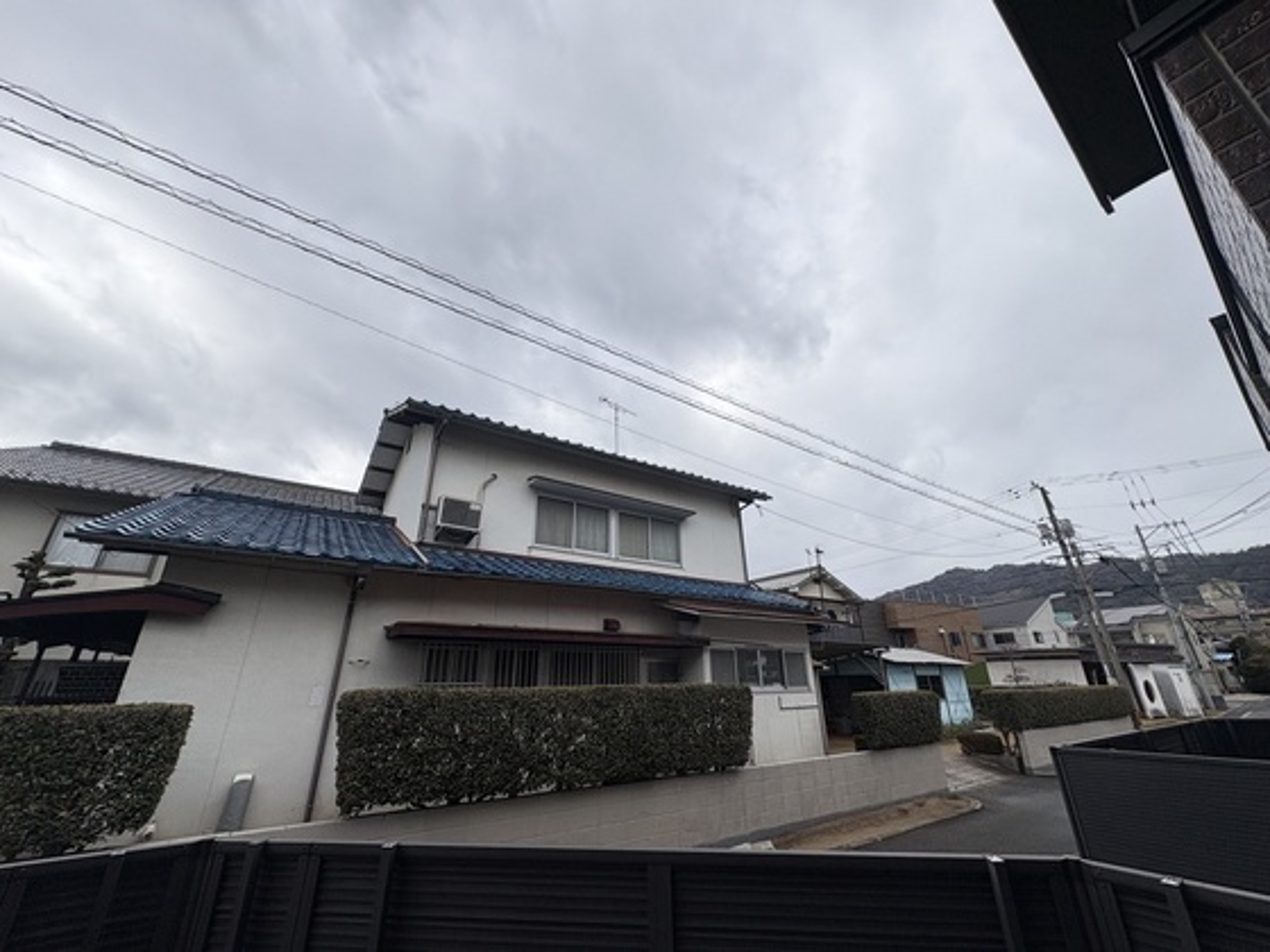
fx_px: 514
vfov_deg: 85.7
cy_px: 476
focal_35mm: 14
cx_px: 635
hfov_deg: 102.1
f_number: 2.2
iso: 50
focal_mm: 2.22
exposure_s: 1/1536
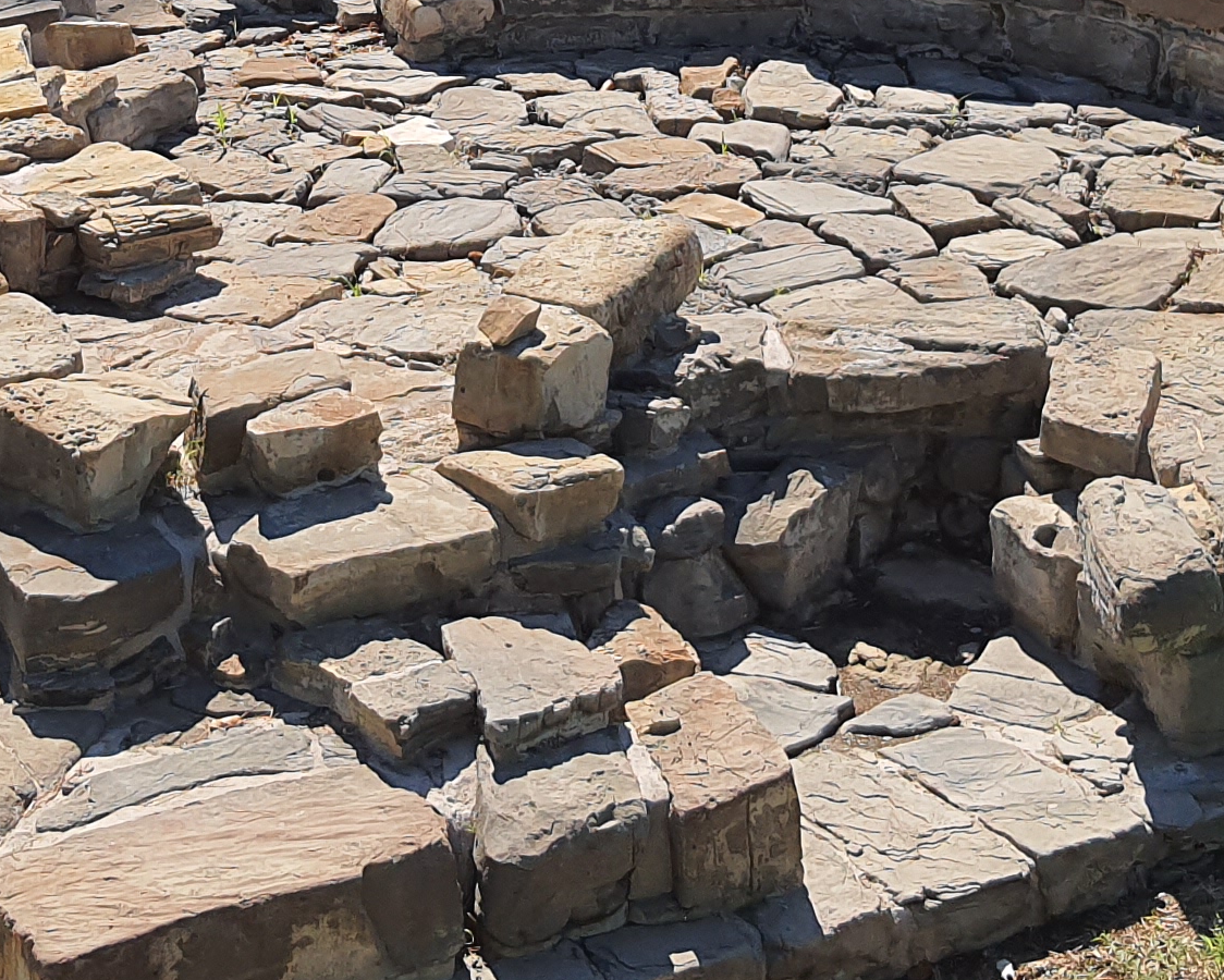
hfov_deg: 21.0
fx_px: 3298
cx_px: 501
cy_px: -304
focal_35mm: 91
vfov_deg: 16.0
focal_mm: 4.32
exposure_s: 1/2656
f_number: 1.7
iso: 50
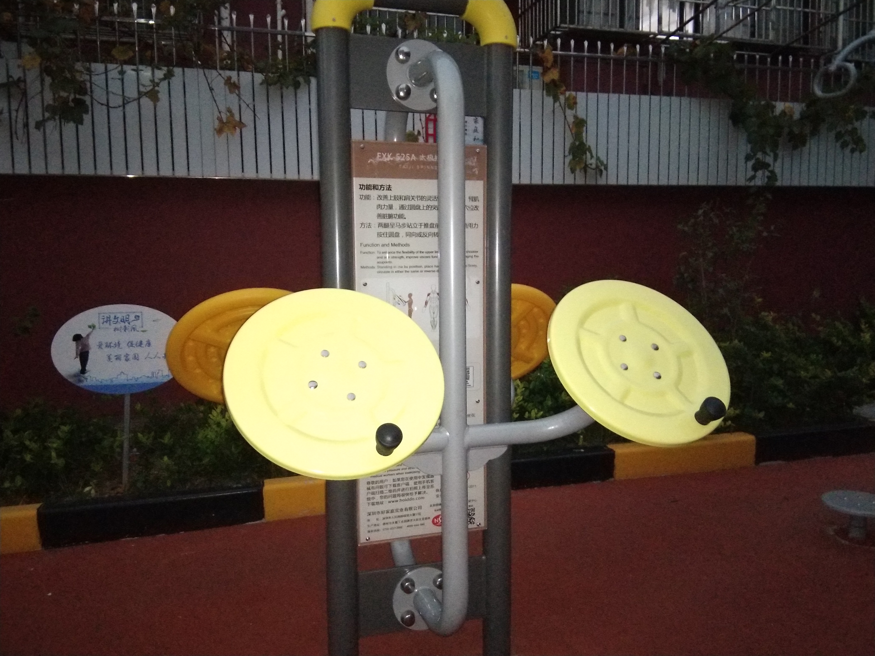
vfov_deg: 45.4
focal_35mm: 31
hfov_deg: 58.4
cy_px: 328
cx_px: 438
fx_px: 784
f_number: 2.2
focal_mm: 3.69
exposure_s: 1/16.7
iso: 1000
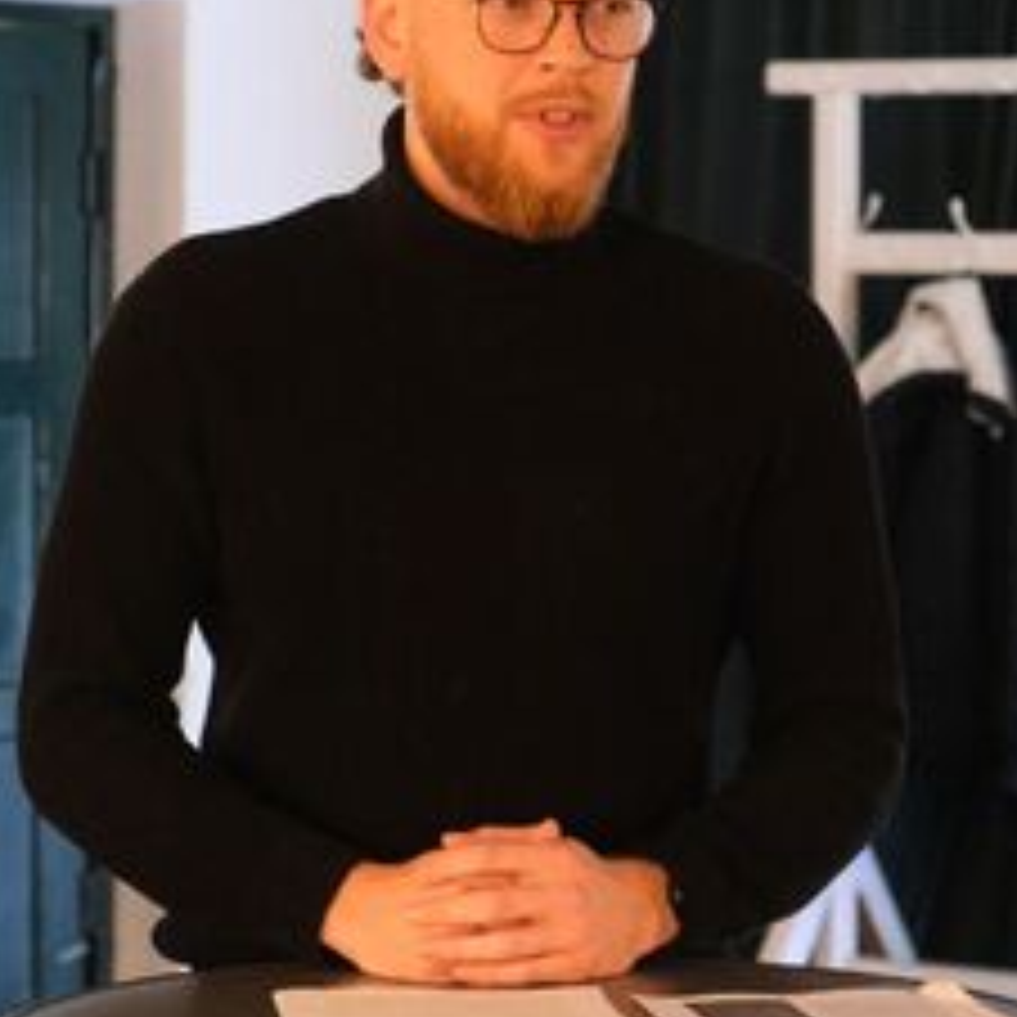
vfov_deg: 13.6
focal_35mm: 128
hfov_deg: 13.6
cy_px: 407
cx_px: 508
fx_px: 4255
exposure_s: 1/45
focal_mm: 55
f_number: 4
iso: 12800
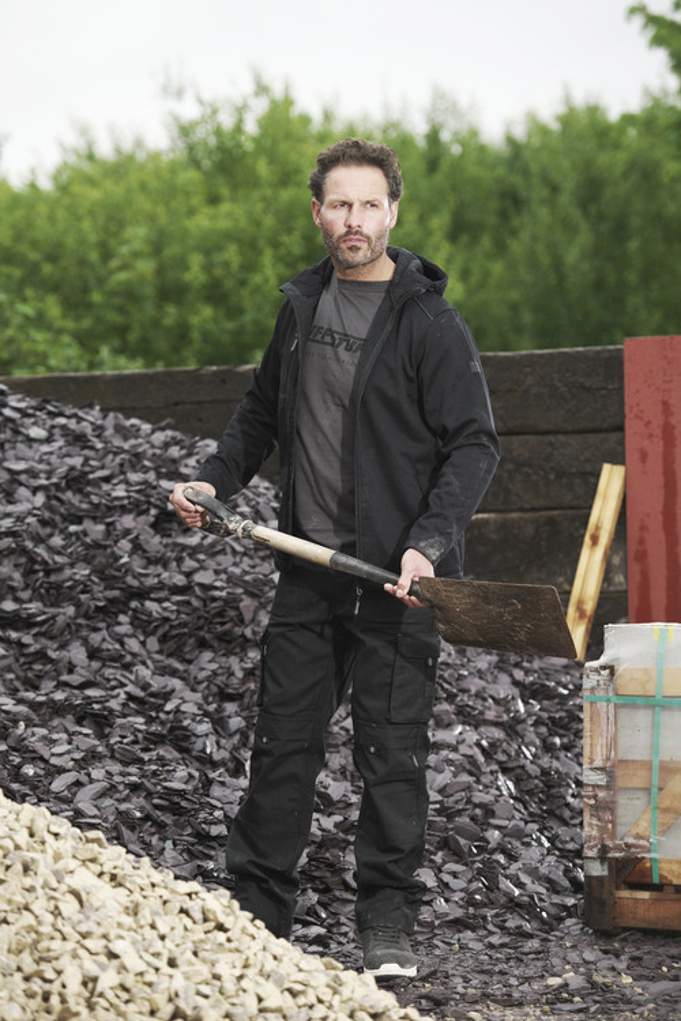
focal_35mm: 120
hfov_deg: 11.4
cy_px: 510
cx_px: 340
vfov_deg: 17.1
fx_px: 3405
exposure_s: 1/200
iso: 125
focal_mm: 120
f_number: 4.5
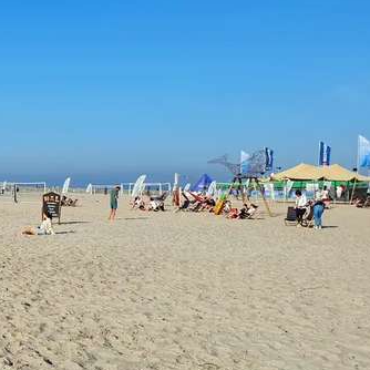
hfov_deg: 29.0
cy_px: 222
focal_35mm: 55
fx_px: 665
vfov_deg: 31.0
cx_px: -6
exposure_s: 1/2480
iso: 50
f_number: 2.4
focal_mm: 4.3
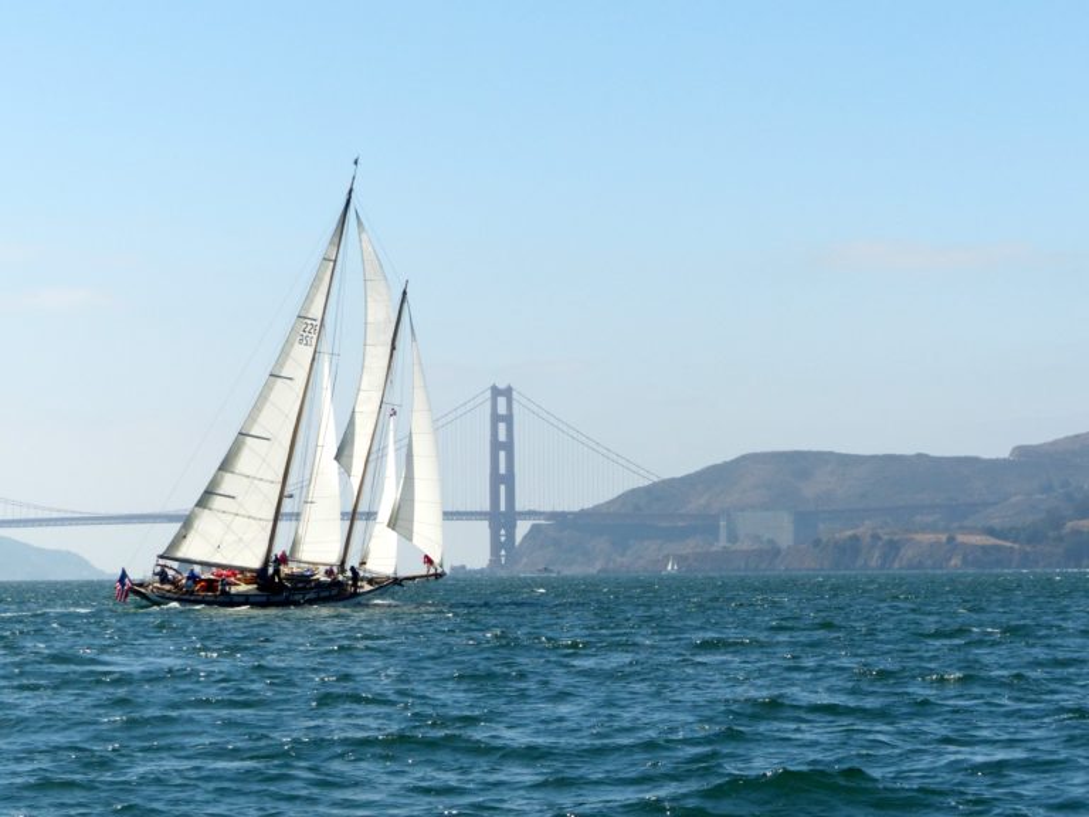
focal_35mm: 112
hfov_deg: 17.6
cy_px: 408
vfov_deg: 13.2
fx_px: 3523
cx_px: 544
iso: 200
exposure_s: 1/1600
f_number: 5
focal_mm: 20.1
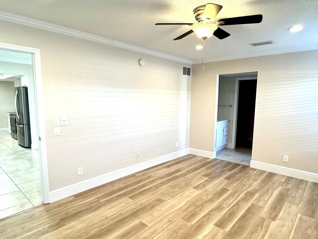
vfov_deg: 61.1
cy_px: 123
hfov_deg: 76.4
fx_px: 202
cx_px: 157
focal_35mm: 22
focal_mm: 2.22
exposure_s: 1/120
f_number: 2.2
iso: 250
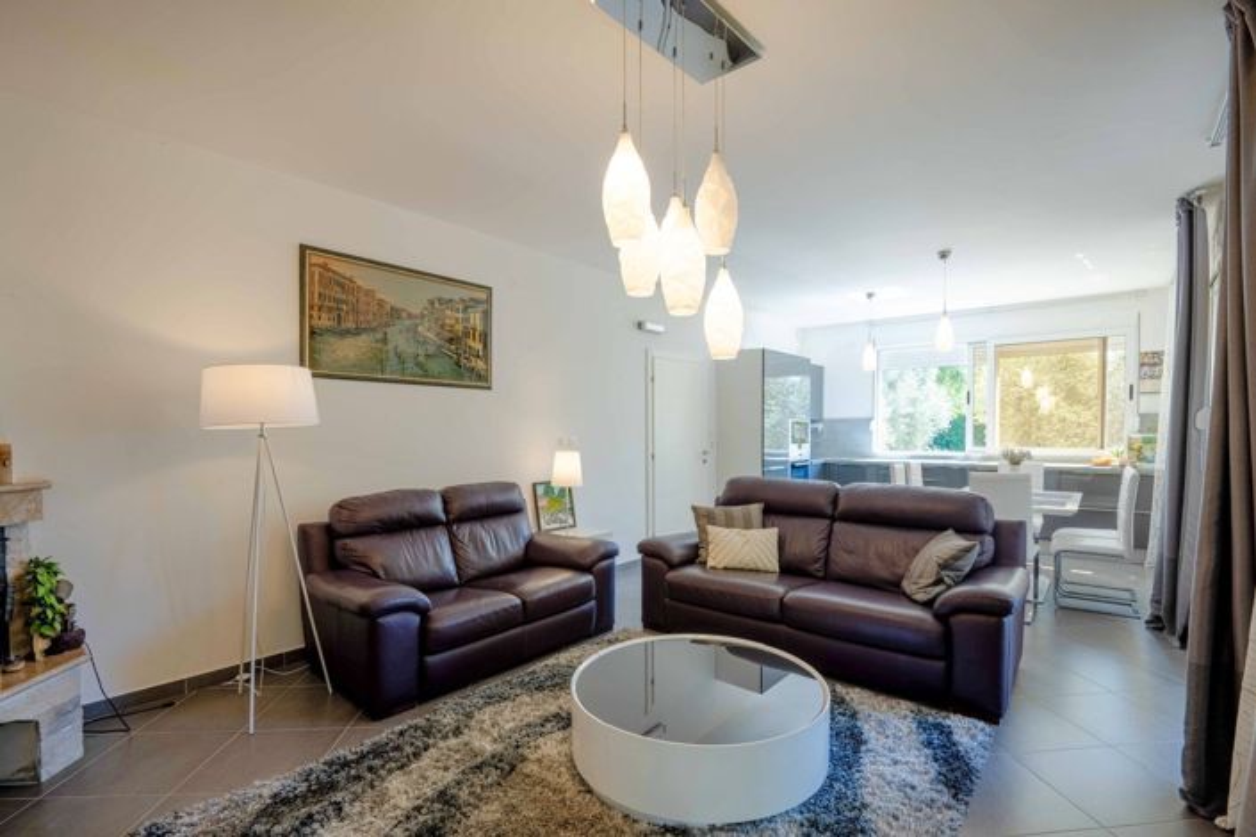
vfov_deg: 73.7
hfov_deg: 96.7
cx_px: 628
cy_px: 418
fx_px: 558
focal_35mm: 16
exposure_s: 1/250
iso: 320
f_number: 10
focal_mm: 16
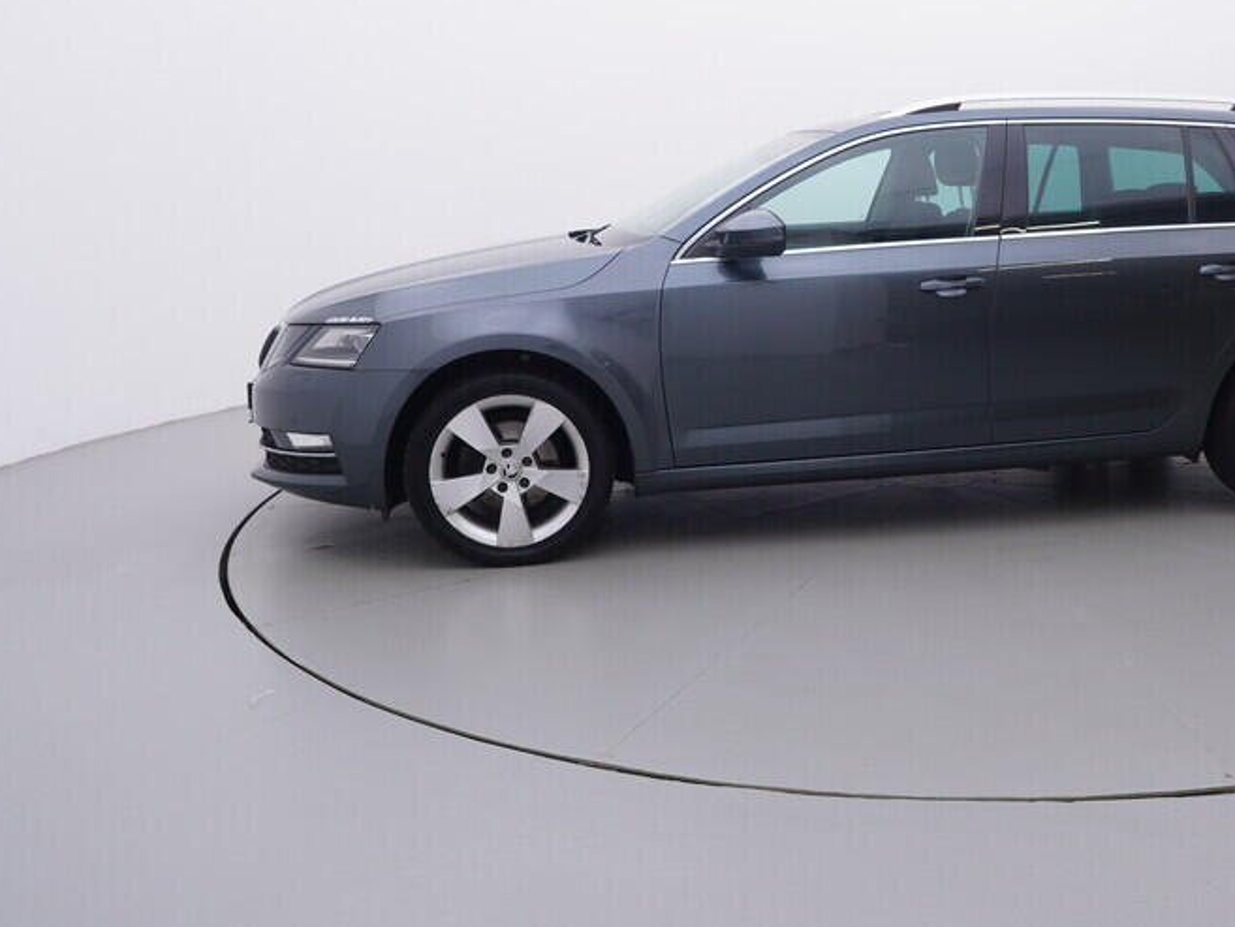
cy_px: 318
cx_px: 846
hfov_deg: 53.0
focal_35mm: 34
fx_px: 1204
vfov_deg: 41.6
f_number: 5
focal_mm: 15
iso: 200
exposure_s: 1/80
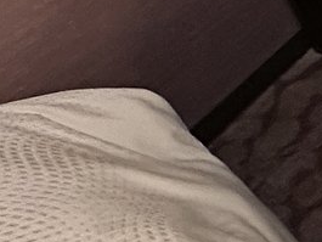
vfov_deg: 16.0
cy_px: -164
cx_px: 697
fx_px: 754
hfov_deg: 16.3
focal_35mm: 81
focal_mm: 2.22
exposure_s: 1/50
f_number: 2.2
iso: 640
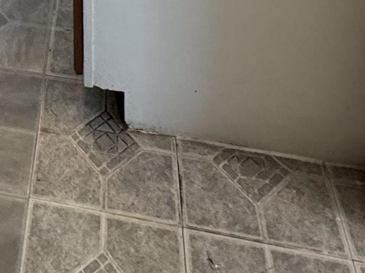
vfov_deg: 15.3
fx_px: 685
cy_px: -347
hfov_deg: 27.3
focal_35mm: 65
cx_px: -39
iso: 320
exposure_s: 1/60
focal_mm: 2.22
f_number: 2.2
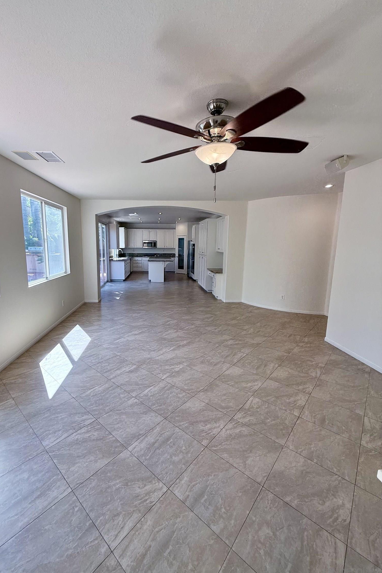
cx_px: 162
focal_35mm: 15
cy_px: 282
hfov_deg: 76.8
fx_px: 239
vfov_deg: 100.4
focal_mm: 2.22
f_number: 2.2
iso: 64
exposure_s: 1/198
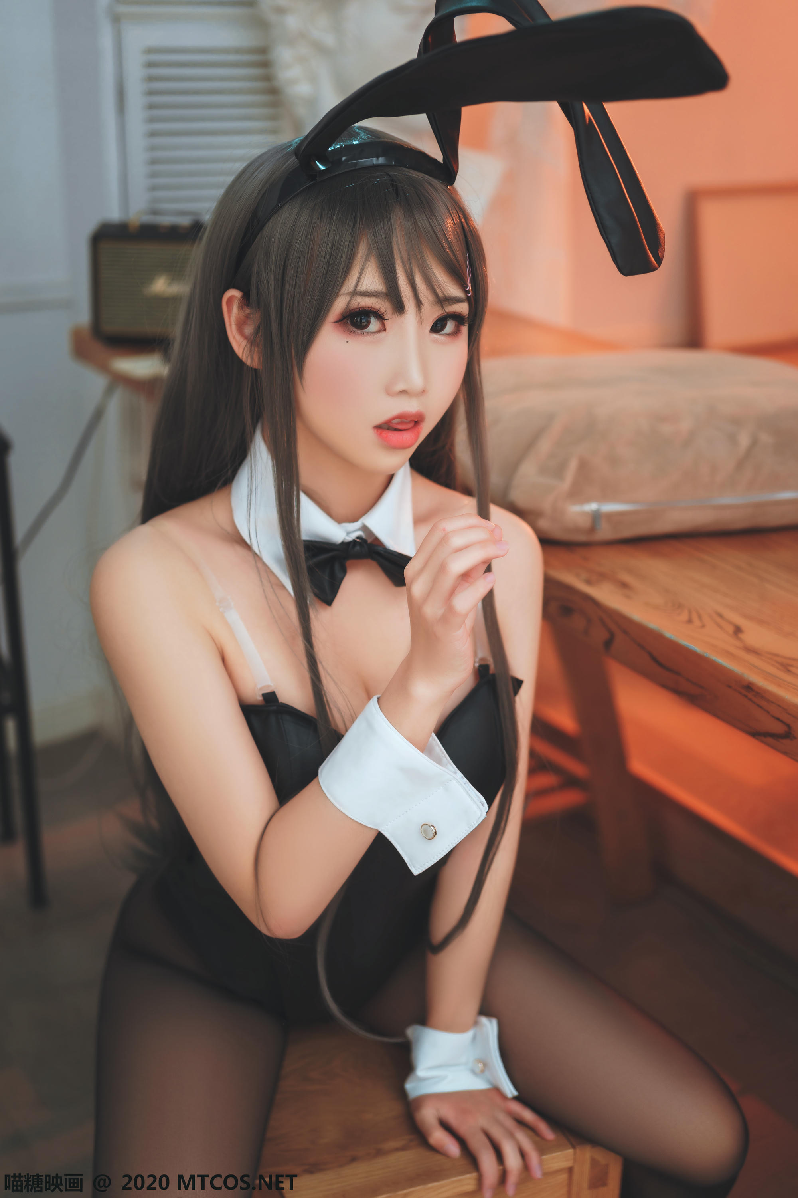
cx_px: 399
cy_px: 599
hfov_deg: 27.0
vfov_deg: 39.6
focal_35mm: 50
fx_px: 1662
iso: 160
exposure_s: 1/125
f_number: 2.8
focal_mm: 50
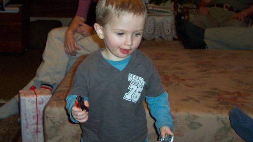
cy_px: 54
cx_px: 118
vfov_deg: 18.8
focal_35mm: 64
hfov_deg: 32.8
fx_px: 429
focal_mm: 8
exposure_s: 1/30
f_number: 2.8
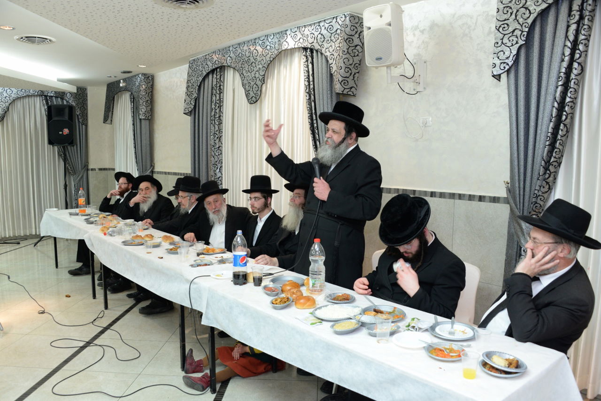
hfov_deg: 65.5
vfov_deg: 46.4
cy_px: 200
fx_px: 468
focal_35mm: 28
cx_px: 300
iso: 1250
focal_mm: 28
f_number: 5.6
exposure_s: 1/60
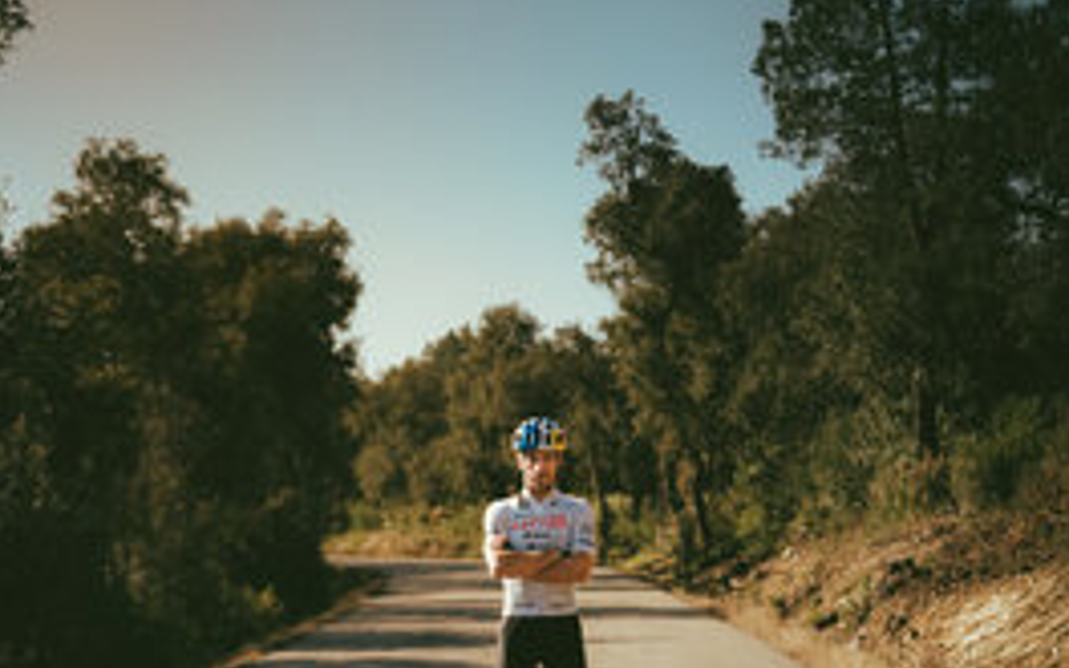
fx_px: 3146
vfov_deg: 12.0
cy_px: 640
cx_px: 532
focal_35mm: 108
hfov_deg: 19.3
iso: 1250
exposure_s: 1/3200
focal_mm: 70
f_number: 2.8
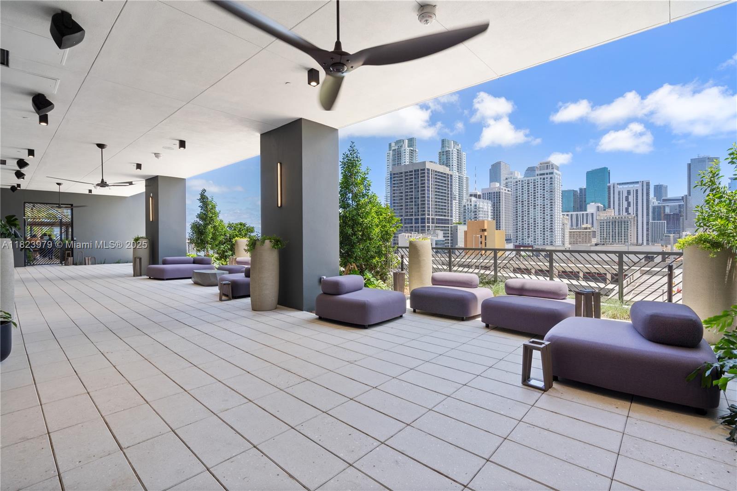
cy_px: 246
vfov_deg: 73.7
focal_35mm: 16
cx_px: 368
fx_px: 327
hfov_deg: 96.7
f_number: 8
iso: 400
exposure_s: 1/800
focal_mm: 16
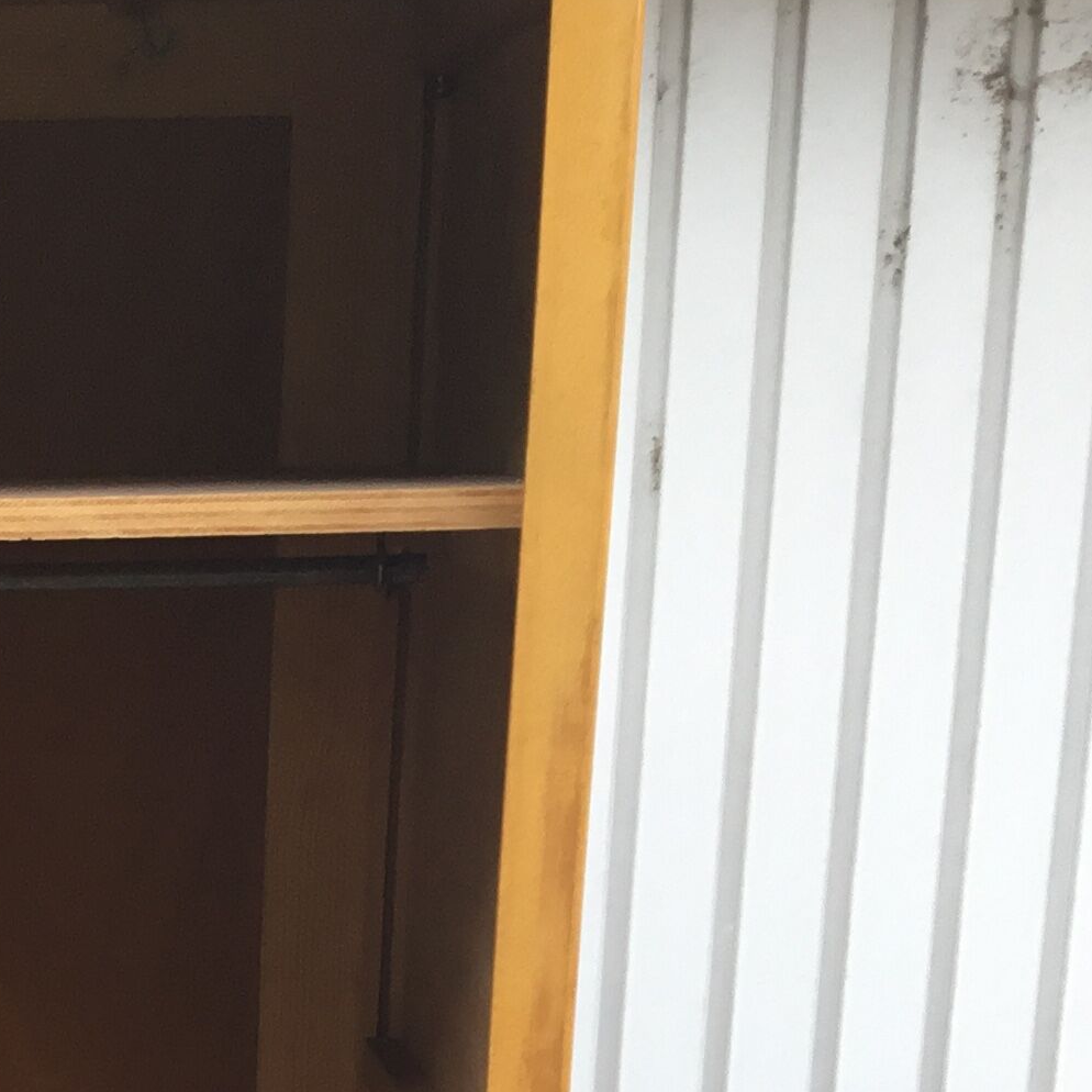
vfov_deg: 18.0
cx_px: -183
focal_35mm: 90
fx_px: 3212
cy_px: 1427
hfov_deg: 18.4
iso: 25
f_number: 2.4
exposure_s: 1/100
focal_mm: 3.3
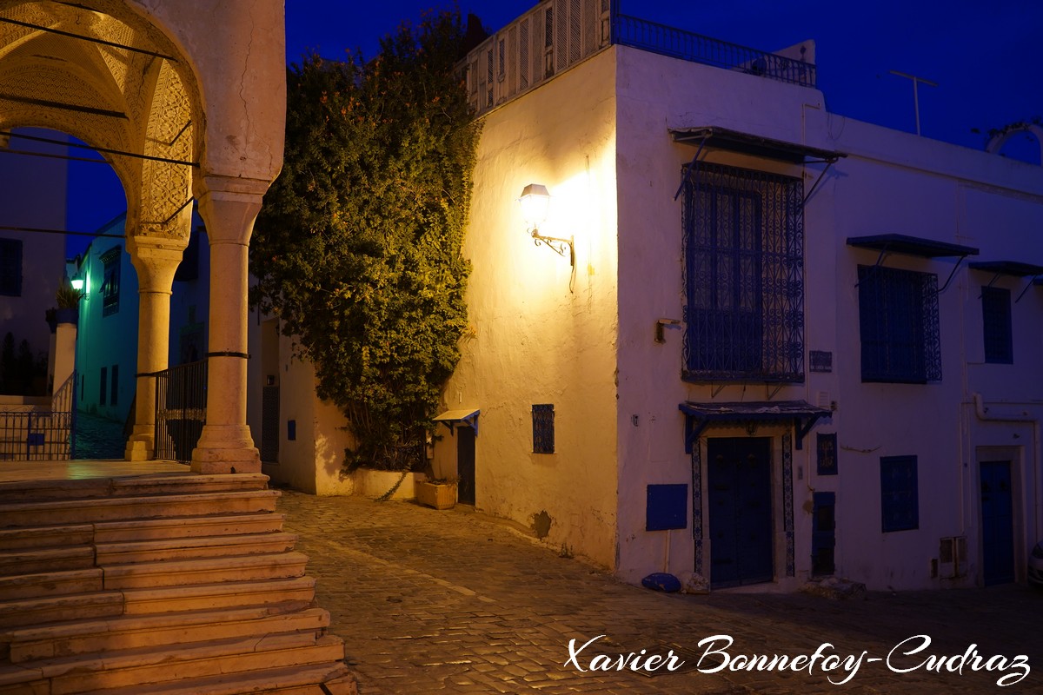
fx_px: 956
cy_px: 348
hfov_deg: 57.2
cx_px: 522
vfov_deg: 40.0
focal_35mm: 33
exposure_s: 1/6
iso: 800
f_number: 4.5
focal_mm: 33
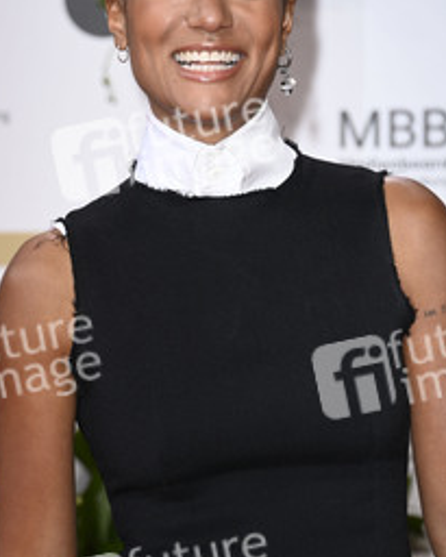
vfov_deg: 8.8
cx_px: 226
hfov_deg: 7.0
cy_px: 259
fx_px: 3628
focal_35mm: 220
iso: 400
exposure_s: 1/250
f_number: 5.6
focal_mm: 150
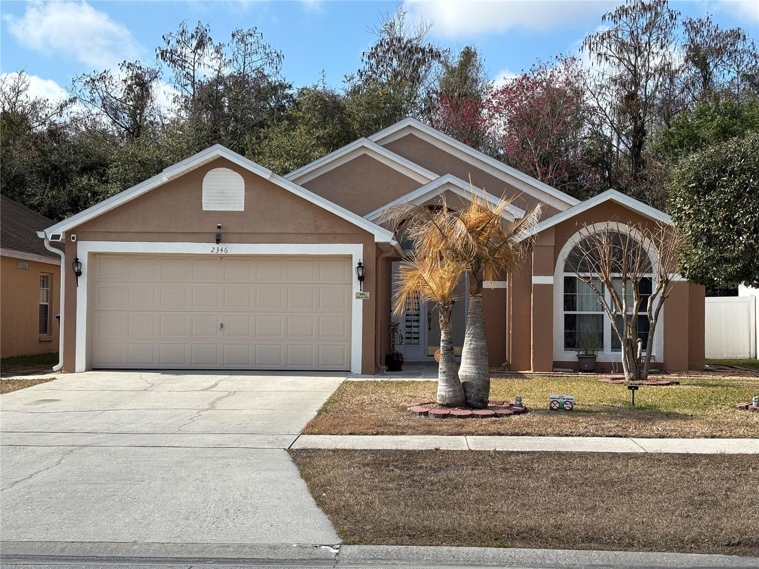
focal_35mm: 52
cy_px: 284
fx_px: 1140
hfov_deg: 36.8
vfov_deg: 28.0
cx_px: 380
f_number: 1.6
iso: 40
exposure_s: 1/2571
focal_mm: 5.96
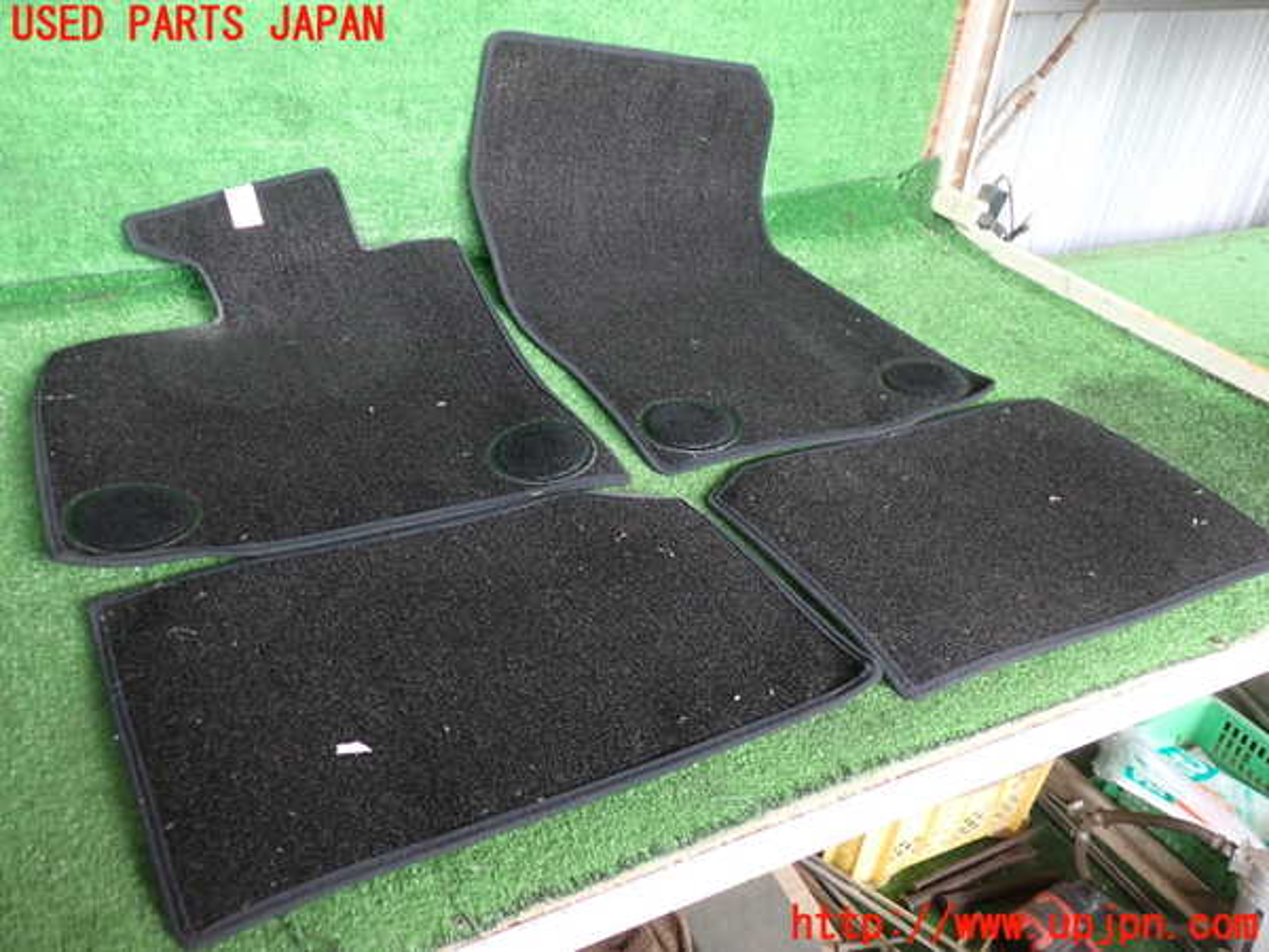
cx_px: 634
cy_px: 476
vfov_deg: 46.8
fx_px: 1100
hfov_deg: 60.0
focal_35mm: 30
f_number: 2.3
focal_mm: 5.4
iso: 200
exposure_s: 1/50
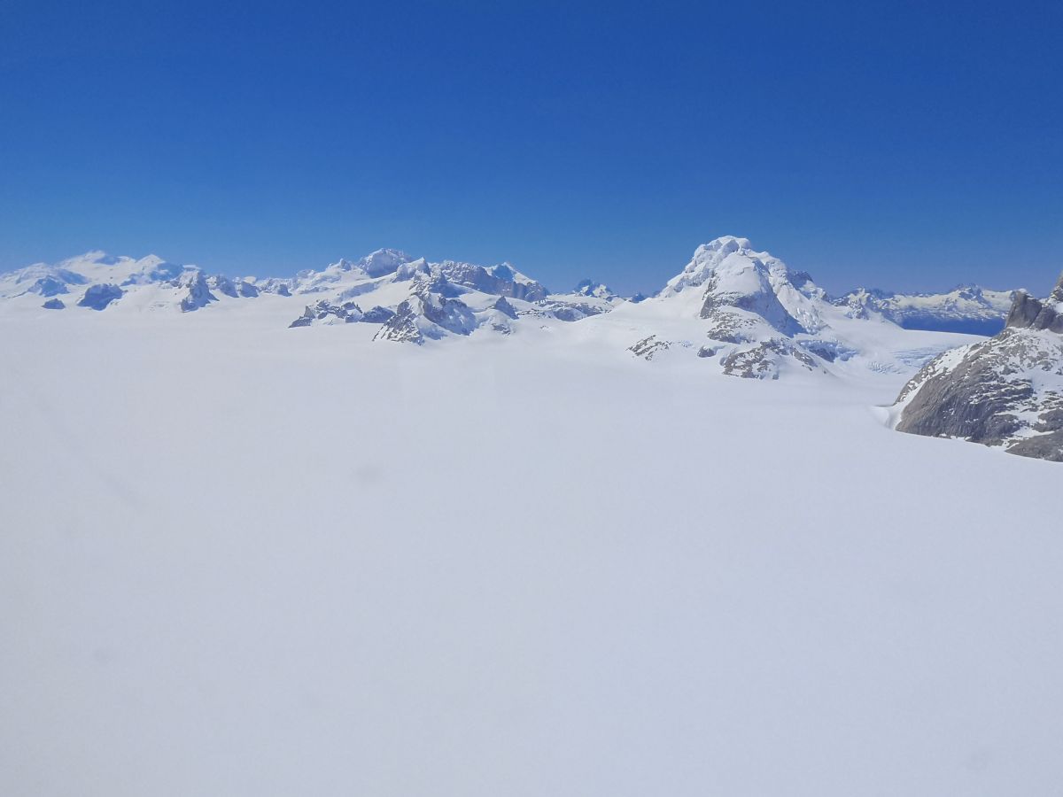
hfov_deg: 55.4
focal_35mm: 33
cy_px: 398
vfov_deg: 42.9
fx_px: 1013
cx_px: 532
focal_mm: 5.58
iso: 50
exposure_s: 1/11236
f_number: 1.8
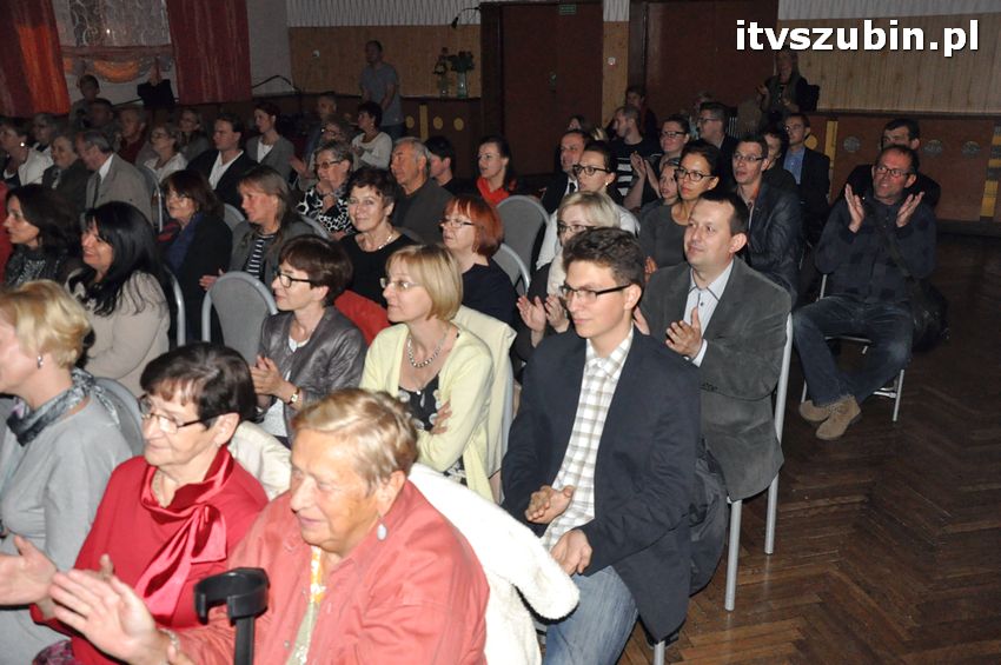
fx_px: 875
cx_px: 500
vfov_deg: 41.6
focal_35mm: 32
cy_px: 332
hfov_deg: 59.5
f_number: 5.6
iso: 2500
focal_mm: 21
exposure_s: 1/60
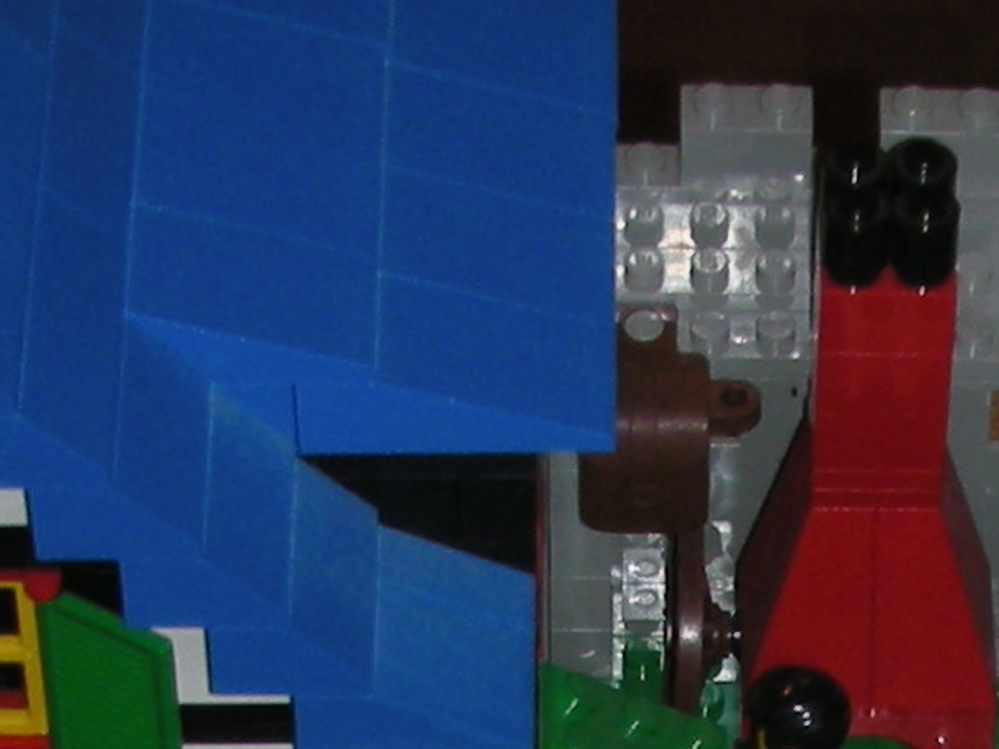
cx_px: 1155
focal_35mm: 180
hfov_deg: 10.8
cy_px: 1879
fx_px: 5196
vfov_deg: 7.6
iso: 50
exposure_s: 1/60
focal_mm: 5.8
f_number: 2.8
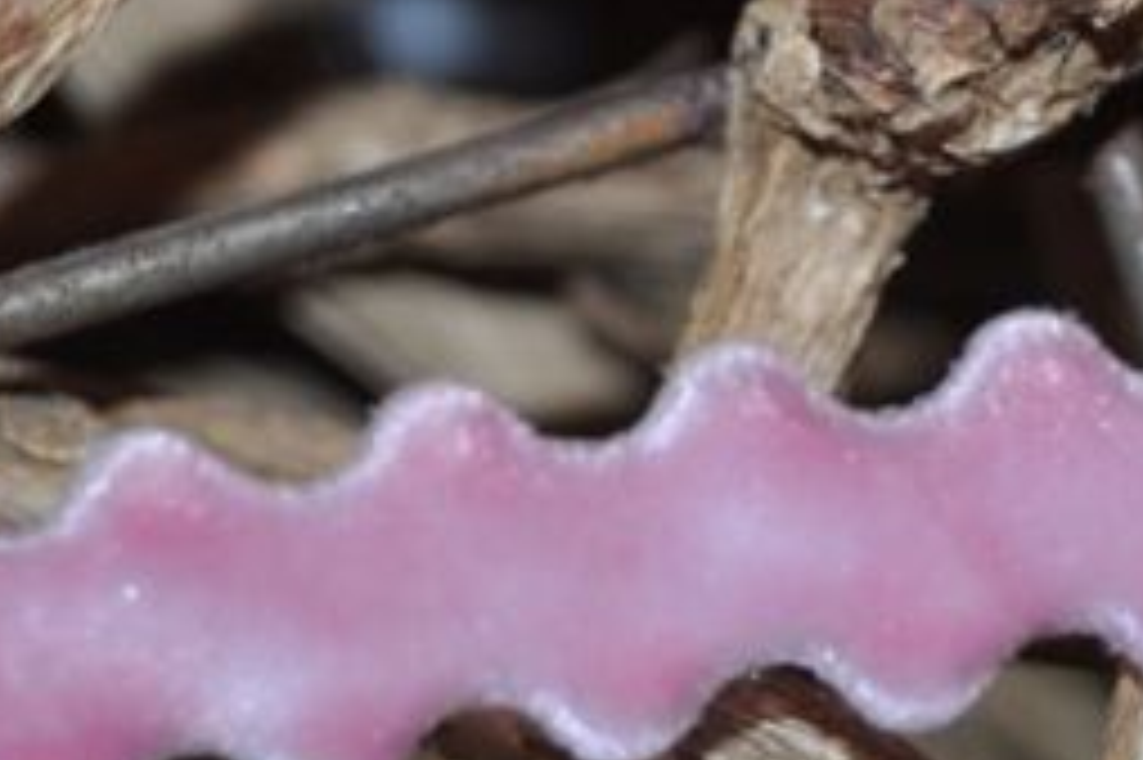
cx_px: 878
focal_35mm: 213
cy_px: 578
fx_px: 6745
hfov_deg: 9.7
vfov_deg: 6.4
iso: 200
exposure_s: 1/60
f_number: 5
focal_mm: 45
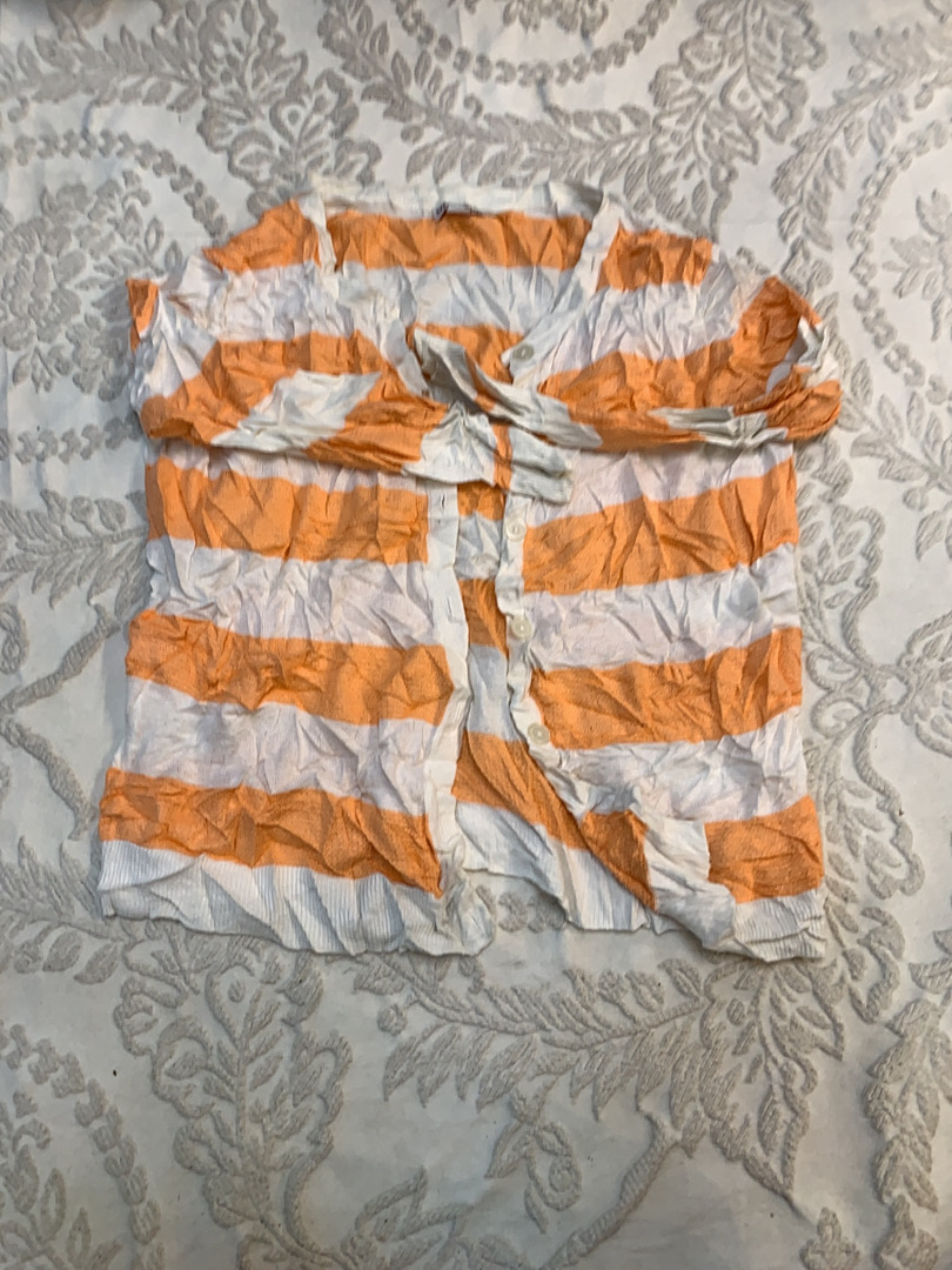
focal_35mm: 26
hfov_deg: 53.1
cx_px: 476
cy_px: 635
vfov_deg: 67.3
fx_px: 953
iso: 25
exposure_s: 1/108
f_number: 1.8
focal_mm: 4.25
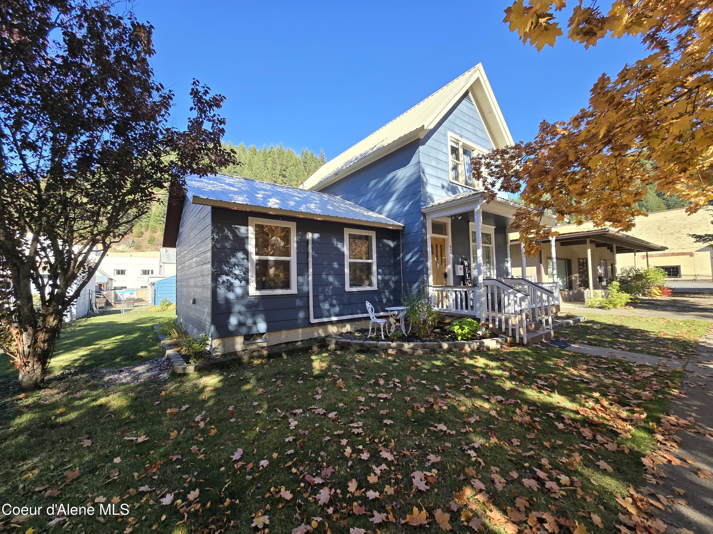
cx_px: 356
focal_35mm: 13
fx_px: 268
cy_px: 267
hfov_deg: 106.2
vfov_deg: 89.9
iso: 50
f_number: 2.2
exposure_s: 1/579
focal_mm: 2.2
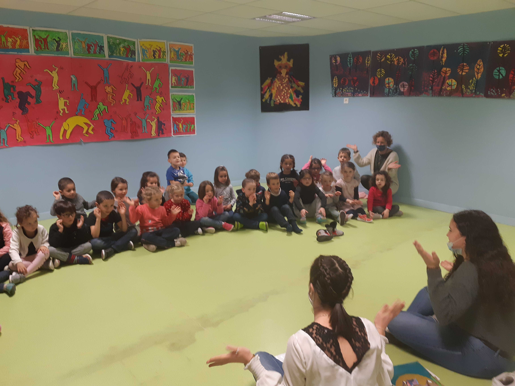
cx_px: 258
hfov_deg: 67.3
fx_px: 387
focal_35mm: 26
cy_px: 193
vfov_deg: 53.1
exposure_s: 1/50
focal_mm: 3.93
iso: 125
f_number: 1.7
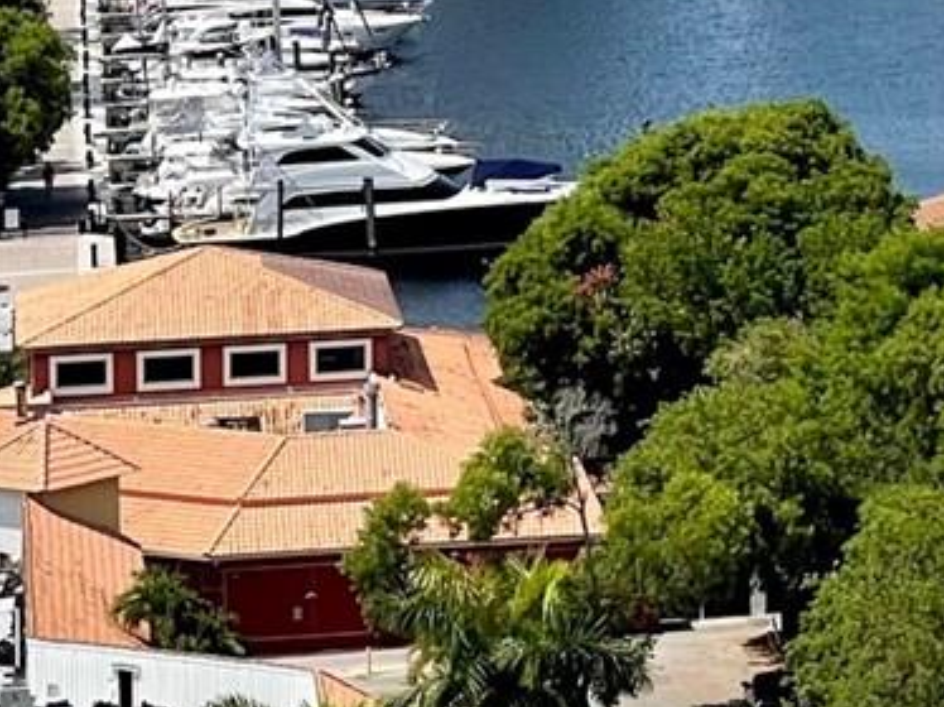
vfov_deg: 5.3
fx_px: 7467
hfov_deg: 7.1
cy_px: -533
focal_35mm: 274
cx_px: 1474
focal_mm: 7.5
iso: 20
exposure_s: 1/1946
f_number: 2.2
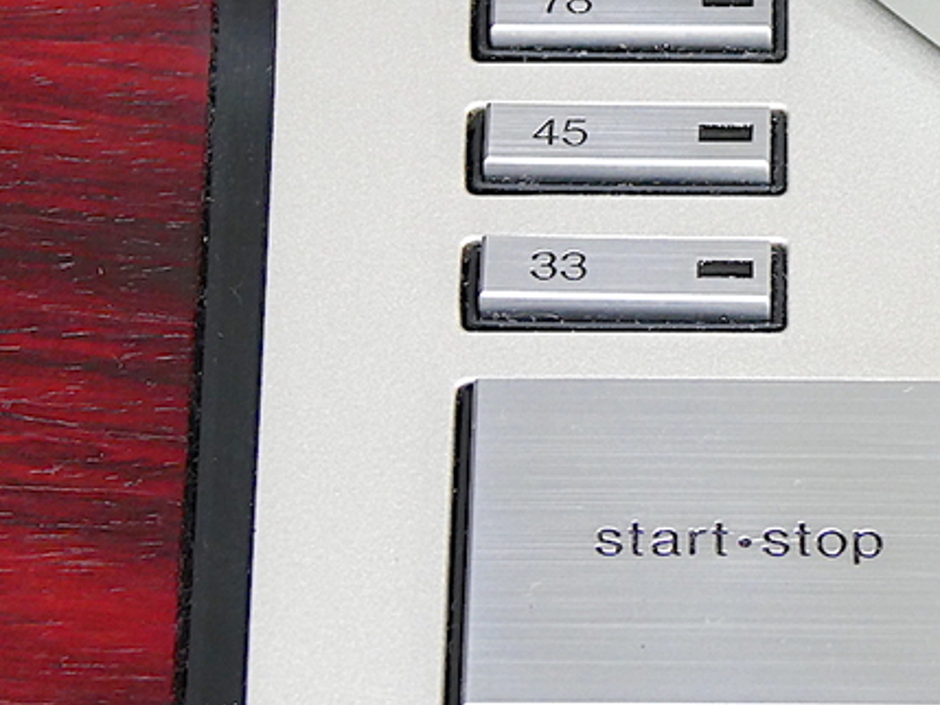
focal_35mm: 237
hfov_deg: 8.3
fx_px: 6438
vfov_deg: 6.3
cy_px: 197
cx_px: 611
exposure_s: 1/8
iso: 200
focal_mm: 19
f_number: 5.1
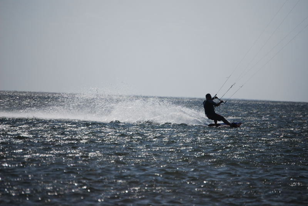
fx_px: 2570
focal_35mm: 300
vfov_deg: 4.6
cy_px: 103
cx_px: 154
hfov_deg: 6.9
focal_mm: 200
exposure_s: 1/1000
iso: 200
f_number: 5.6
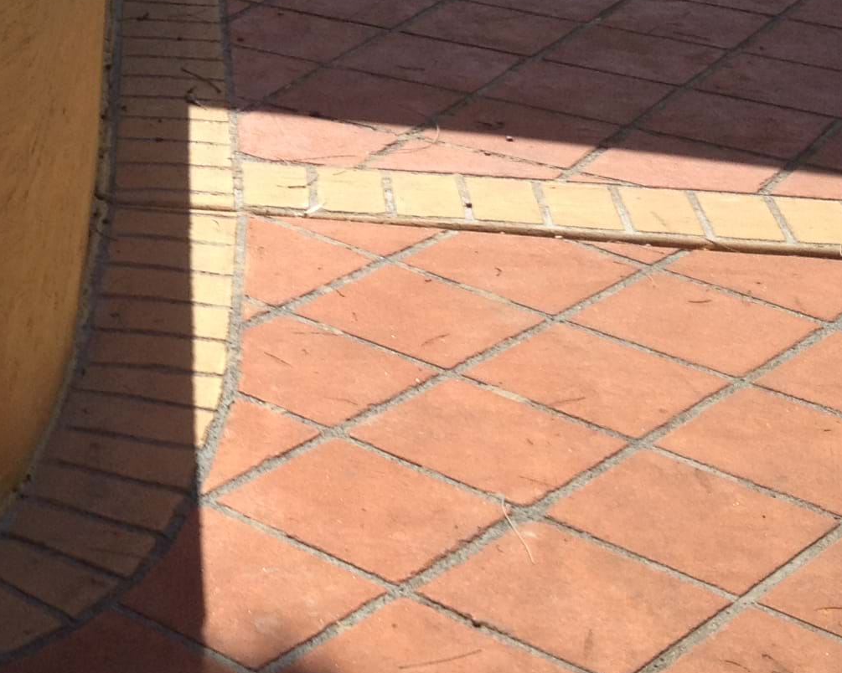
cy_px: -31
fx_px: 2766
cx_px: -286
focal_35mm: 111
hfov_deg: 16.3
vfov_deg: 13.6
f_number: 2.4
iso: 64
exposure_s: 1/1227
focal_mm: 4.28
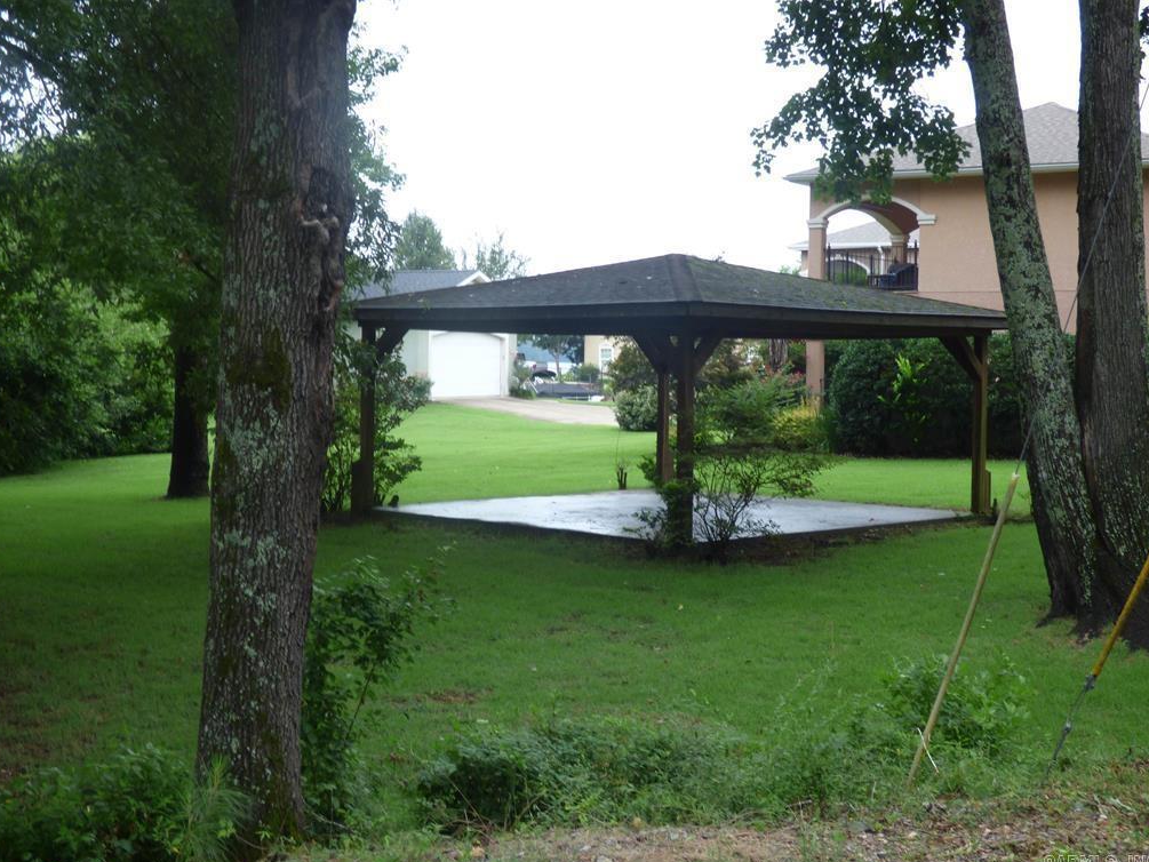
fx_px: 1793
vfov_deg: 27.0
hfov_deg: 35.5
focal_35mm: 54
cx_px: 573
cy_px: 438
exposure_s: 1/60
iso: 100
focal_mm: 9.1
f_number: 3.9
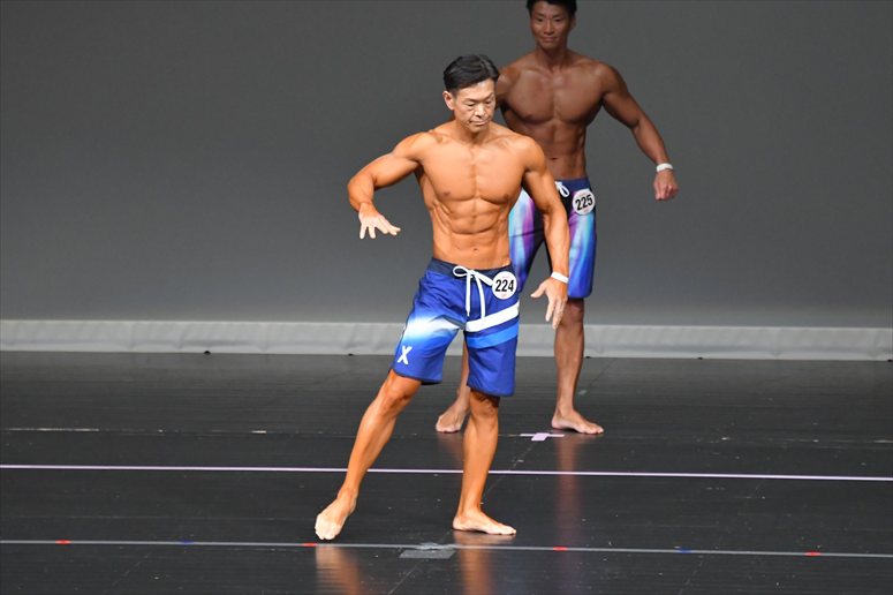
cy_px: 298
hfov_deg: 6.0
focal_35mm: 345
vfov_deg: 4.0
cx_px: 446
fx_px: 8554
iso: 5000
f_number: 5.6
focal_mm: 230
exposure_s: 1/400
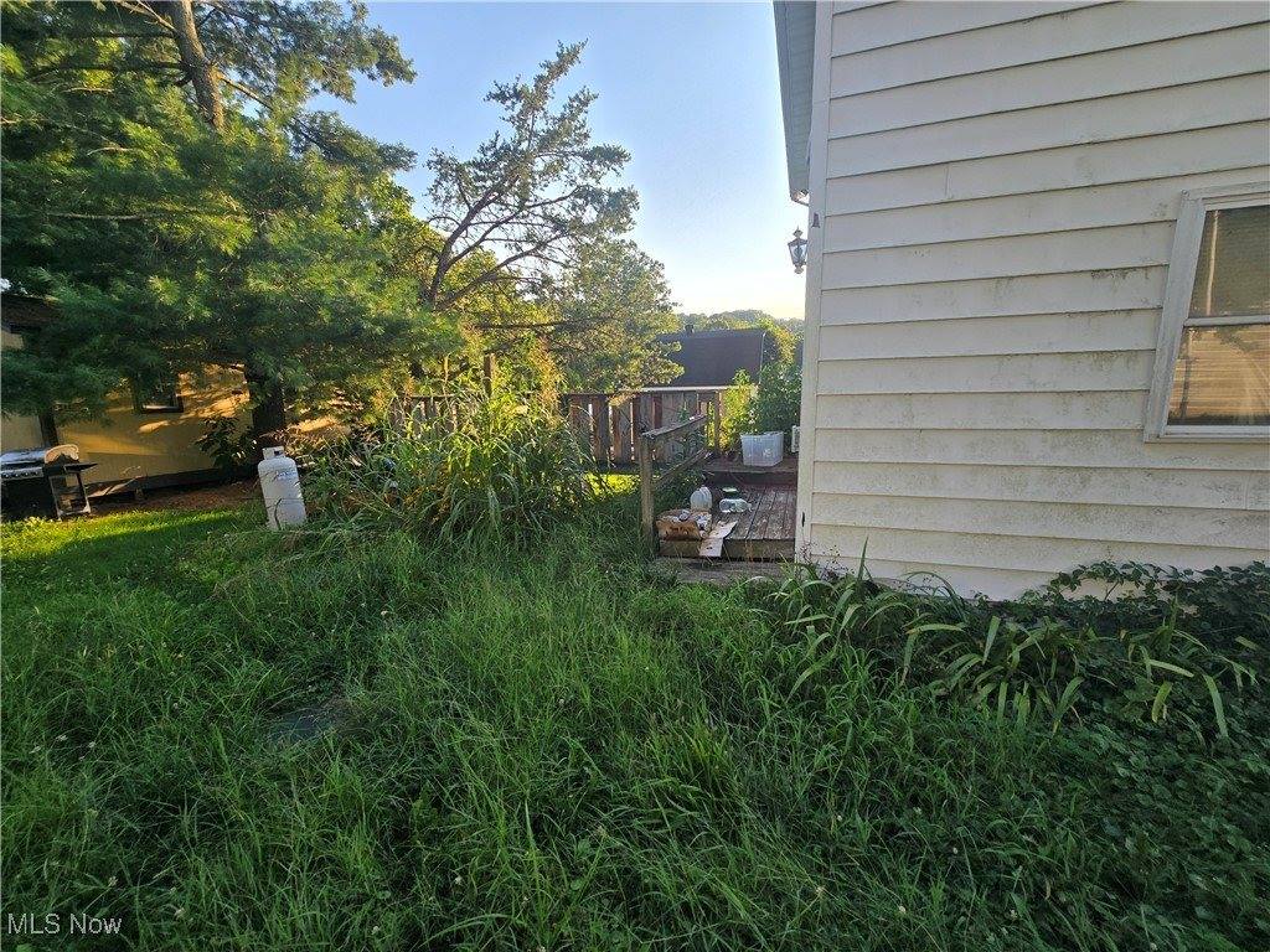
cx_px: 635
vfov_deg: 89.9
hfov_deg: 106.2
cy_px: 476
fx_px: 477
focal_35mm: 13
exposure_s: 1/433
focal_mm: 2.2
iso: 50
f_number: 2.2
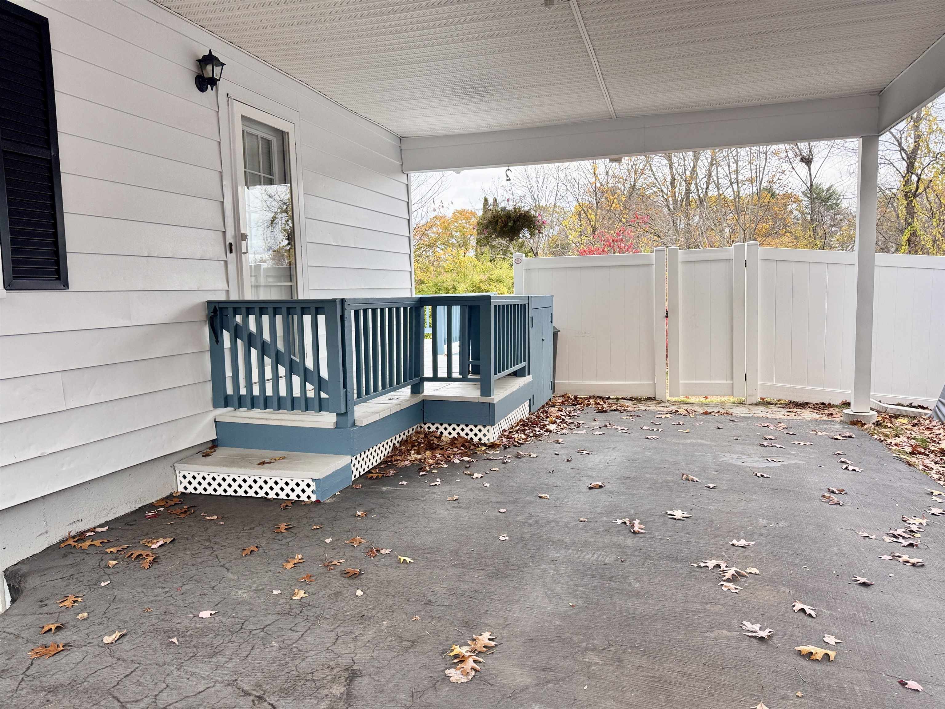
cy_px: 354
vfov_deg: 56.8
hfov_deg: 71.6
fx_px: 655
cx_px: 472
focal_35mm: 24
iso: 100
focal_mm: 6.76
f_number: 1.78
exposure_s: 1/162
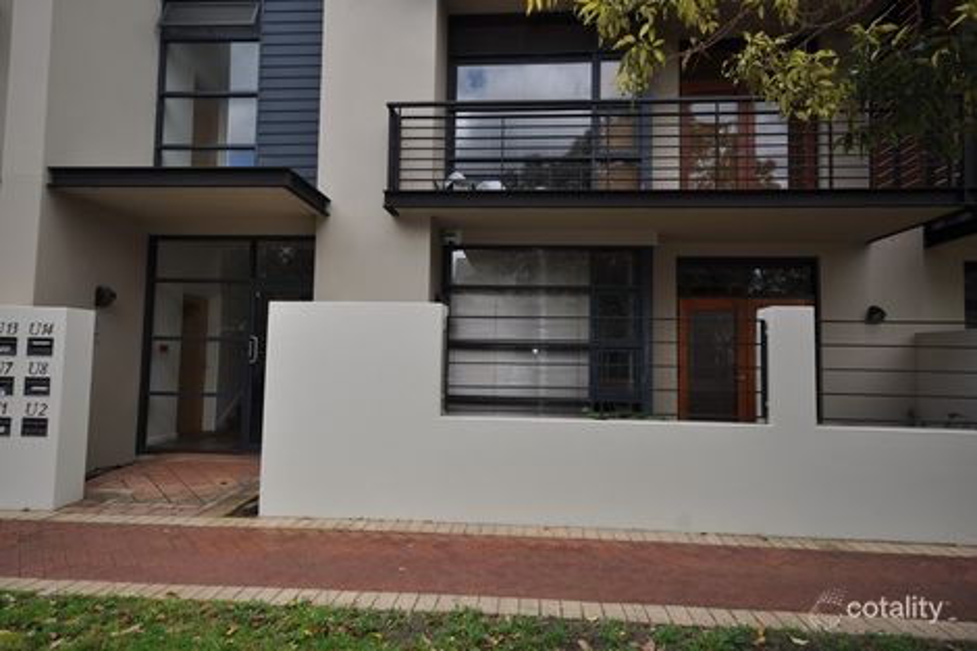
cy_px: 326
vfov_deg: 59.5
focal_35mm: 21
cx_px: 488
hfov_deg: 81.2
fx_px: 570
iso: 200
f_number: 8
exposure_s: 1/200
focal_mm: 14
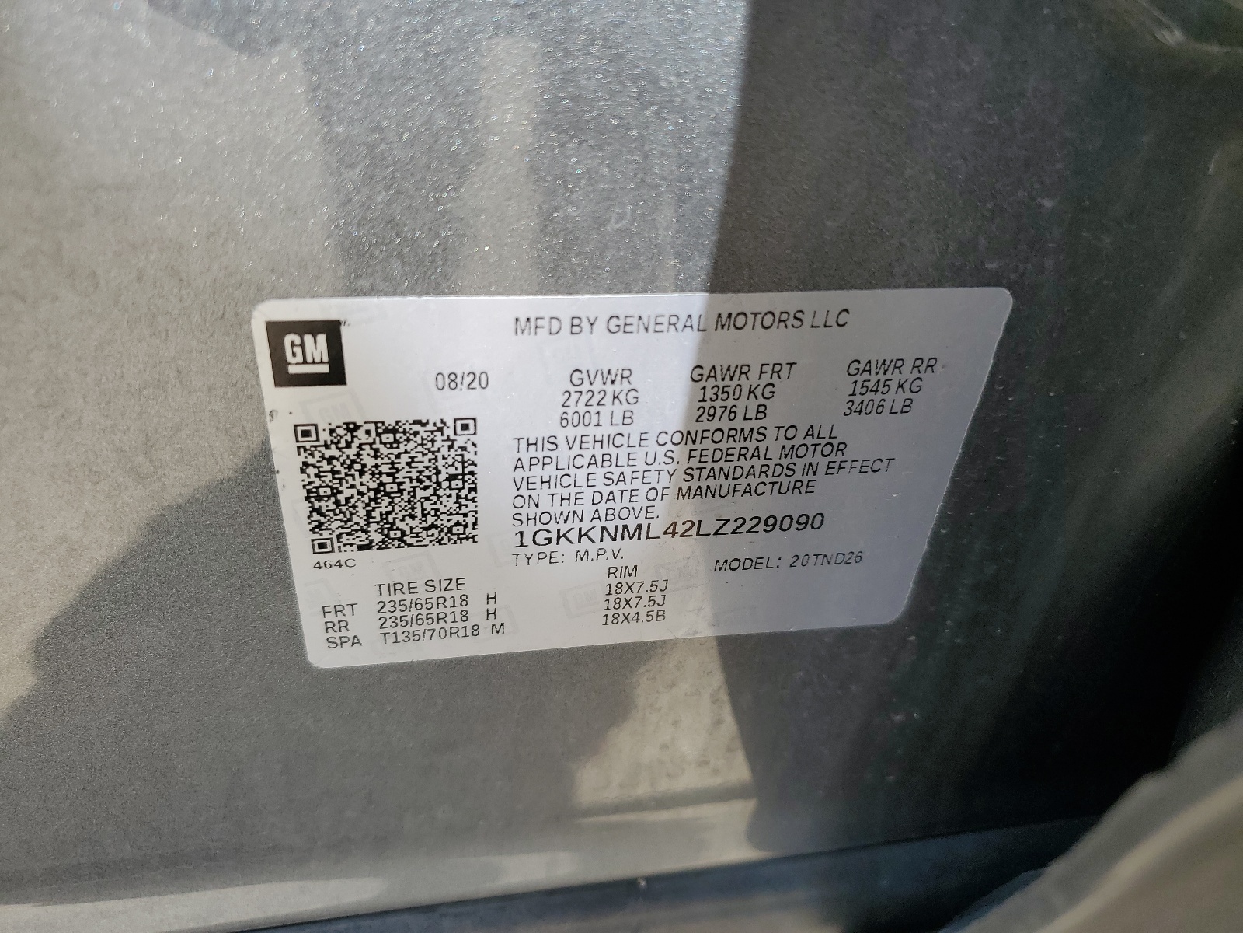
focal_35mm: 26
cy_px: 466
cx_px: 622
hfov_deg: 67.3
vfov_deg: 53.1
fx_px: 934
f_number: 1.5
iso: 50
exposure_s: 1/714
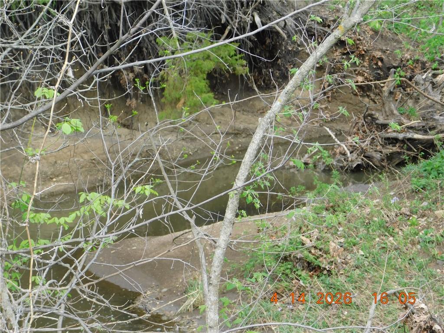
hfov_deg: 14.7
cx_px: 222
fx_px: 1719
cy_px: 166
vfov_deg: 11.1
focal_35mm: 134
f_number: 5
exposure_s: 1/125
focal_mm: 23.7
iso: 125
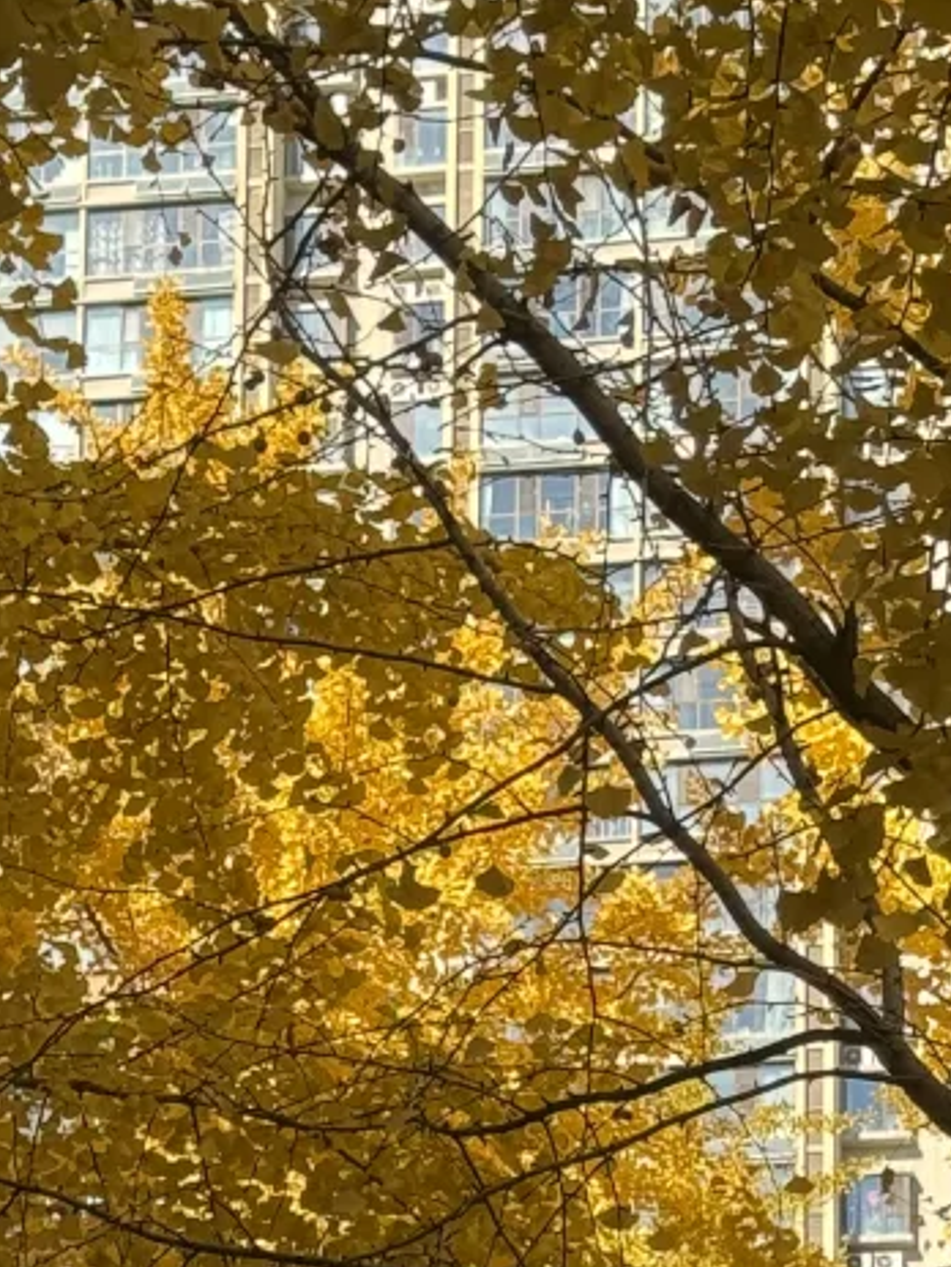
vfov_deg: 12.7
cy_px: 1805
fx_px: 5458
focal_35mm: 149
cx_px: 711
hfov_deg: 9.9
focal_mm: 6.86
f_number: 1.78
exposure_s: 1/1366
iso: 64
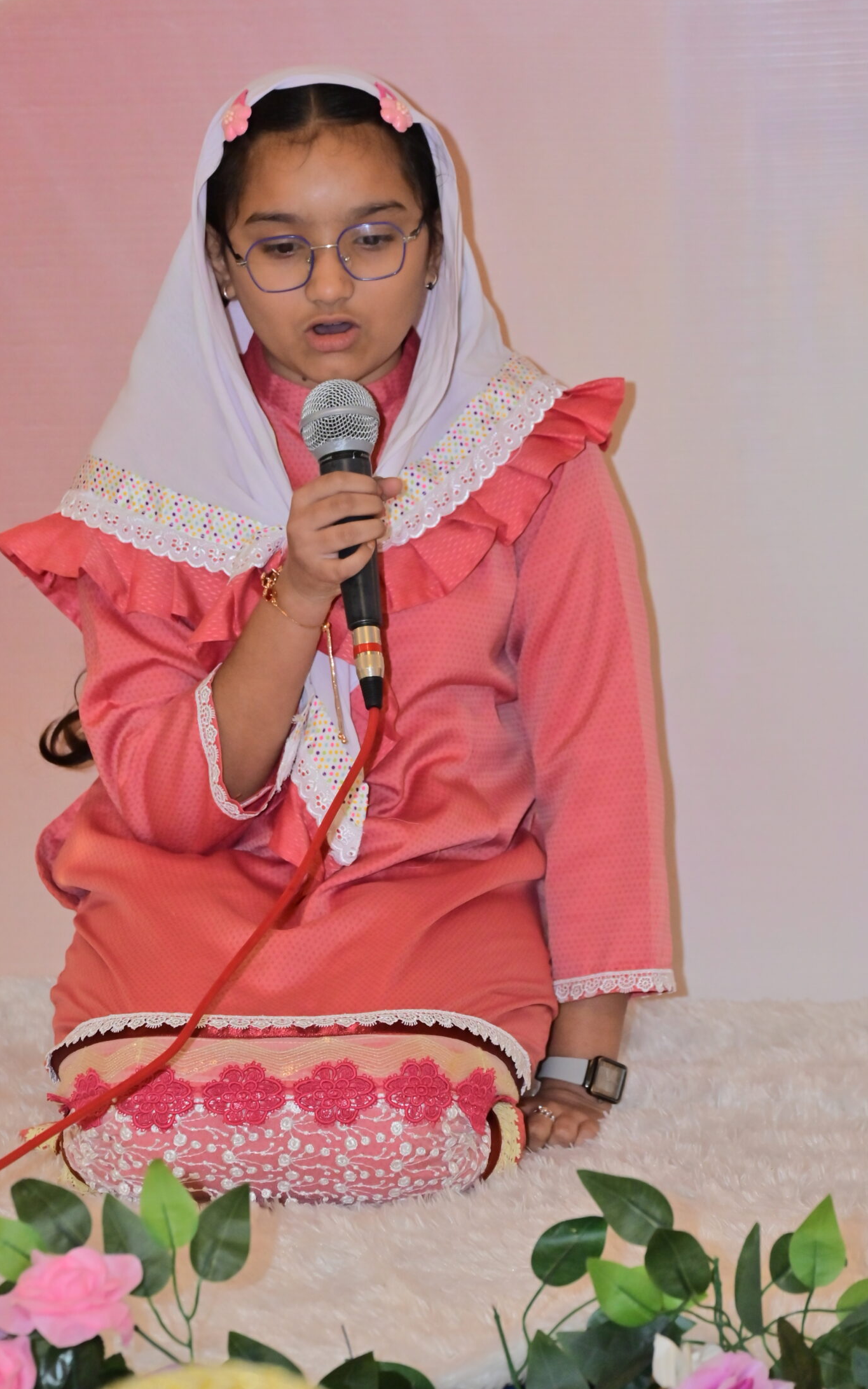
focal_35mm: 227
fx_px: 8592
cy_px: 627
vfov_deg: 9.2
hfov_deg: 5.8
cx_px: 388
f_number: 8
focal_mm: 190
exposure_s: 1/125
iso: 1600
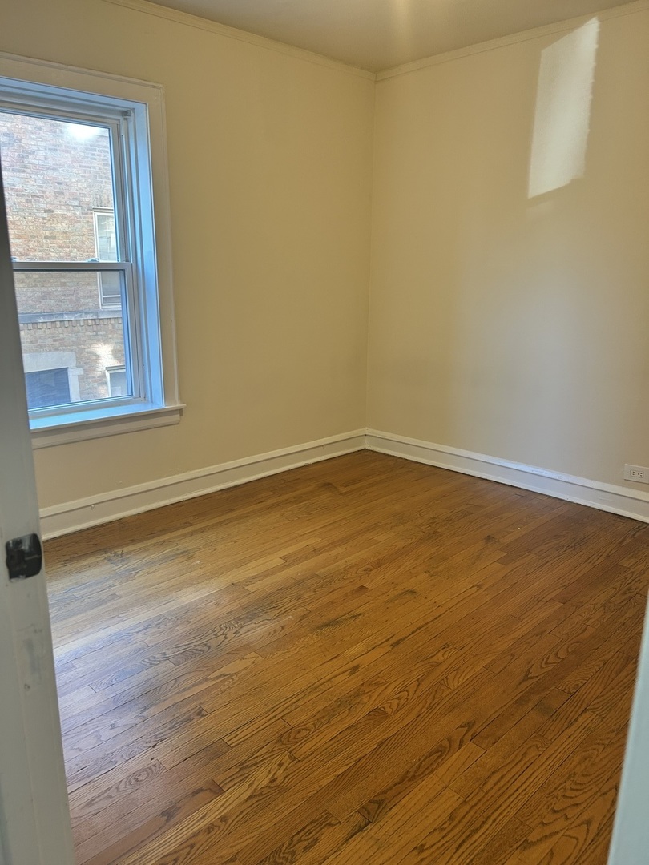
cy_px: 432
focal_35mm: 26
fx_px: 650
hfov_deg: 53.1
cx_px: 324
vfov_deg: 67.3
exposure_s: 1/60
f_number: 1.5
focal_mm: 5.7
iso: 100
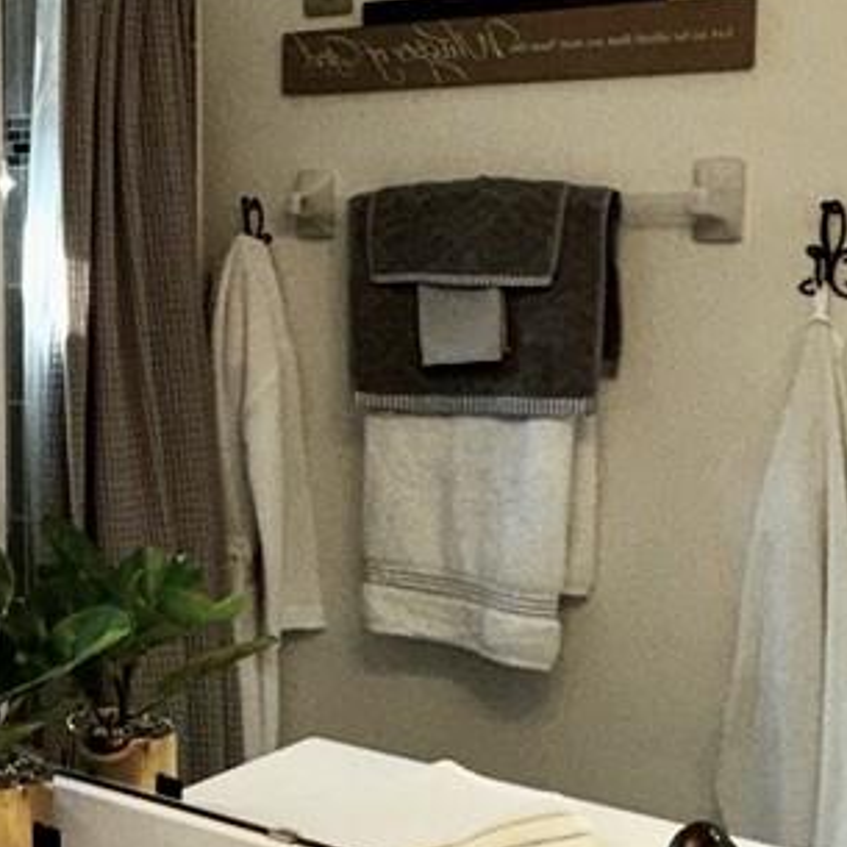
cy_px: 347
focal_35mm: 65
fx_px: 1799
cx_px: -369
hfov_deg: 22.5
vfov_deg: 26.4
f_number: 2.2
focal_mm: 2.22
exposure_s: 1/244
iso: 32
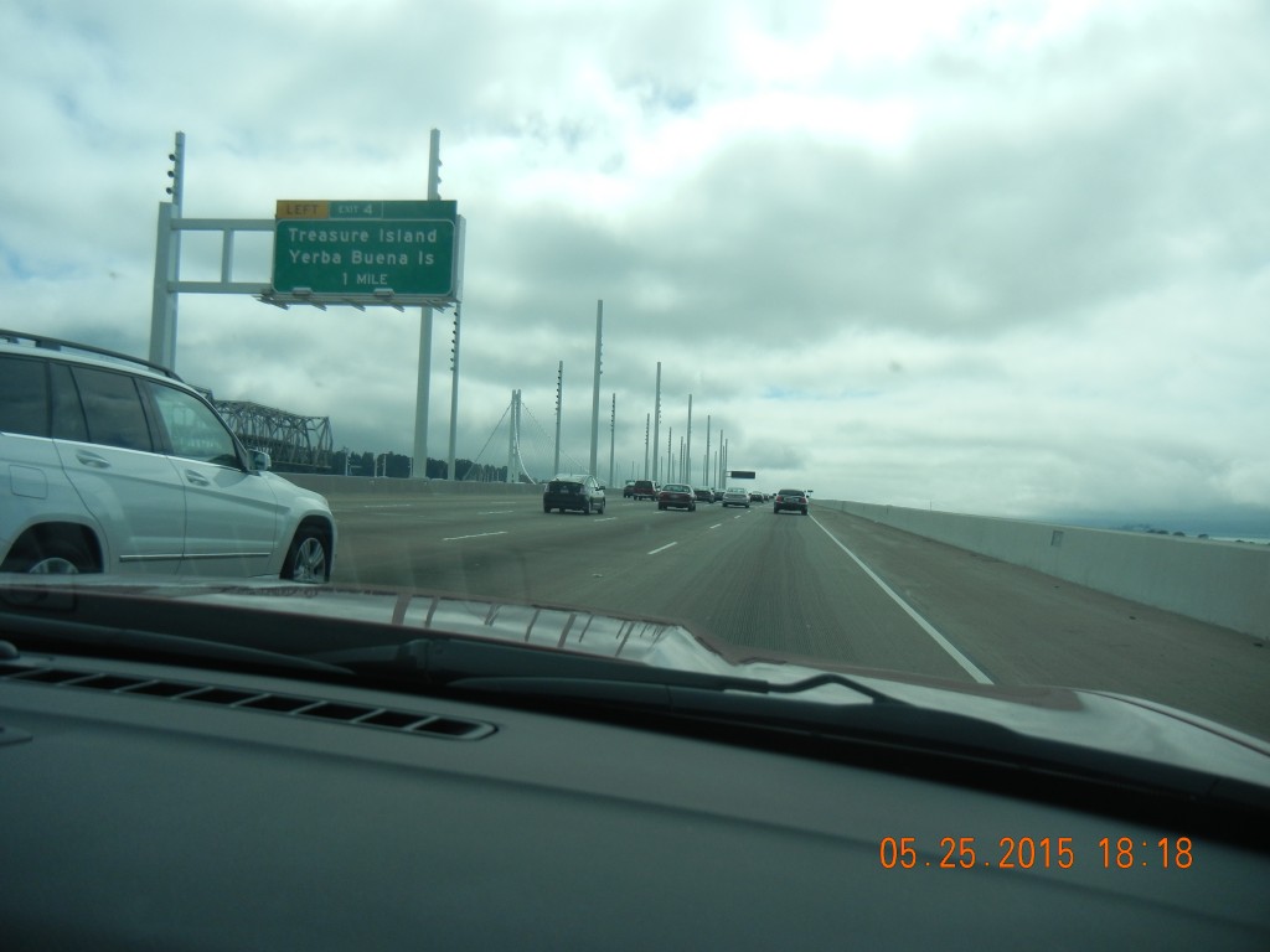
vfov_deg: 46.8
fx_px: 1101
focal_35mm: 30
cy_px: 476
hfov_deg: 60.0
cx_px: 635
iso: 160
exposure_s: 1/663
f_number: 7
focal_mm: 5.4
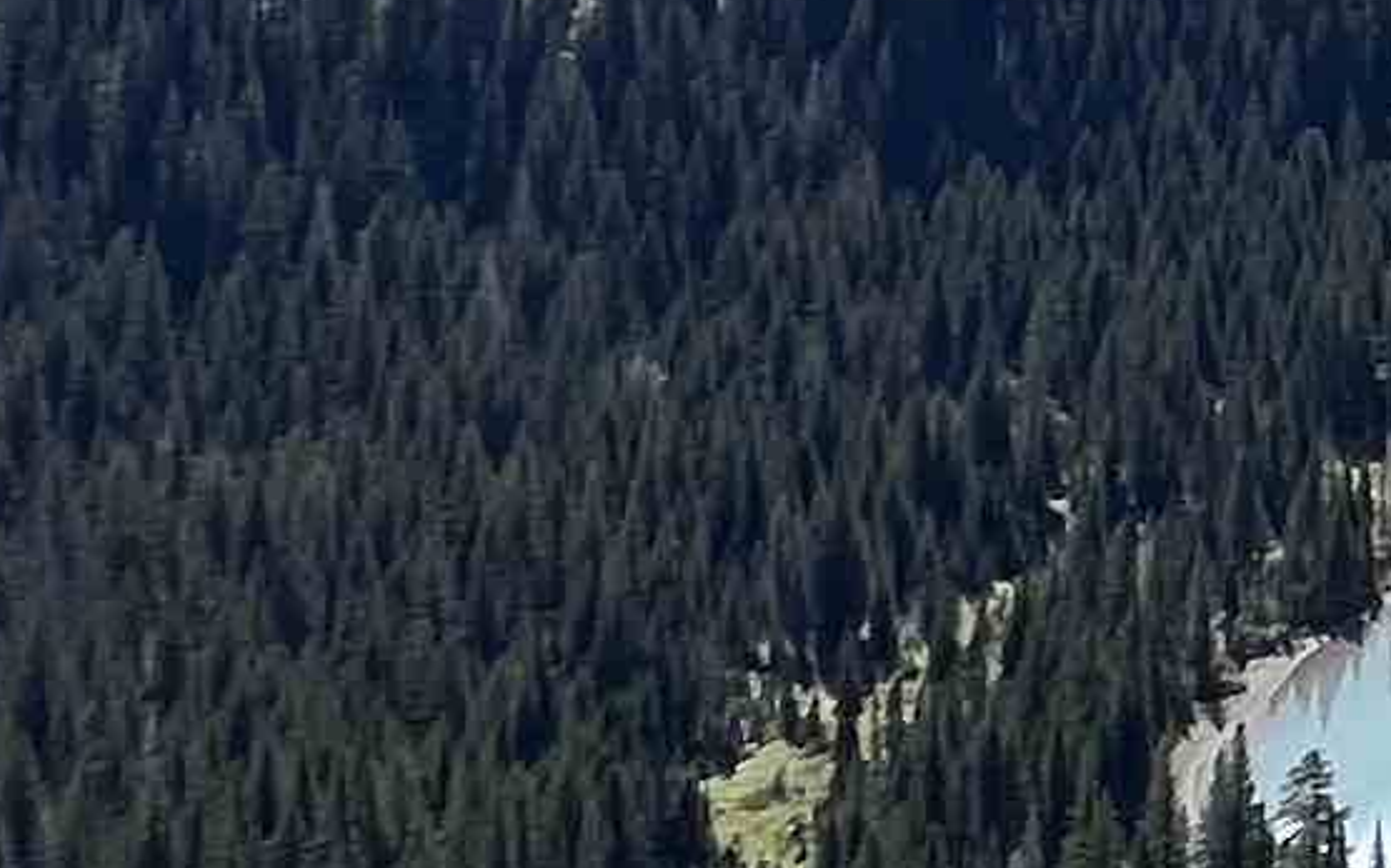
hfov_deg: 11.9
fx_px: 3789
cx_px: 4048
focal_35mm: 100
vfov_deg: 12.1
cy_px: -660
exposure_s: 1/1248
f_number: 1.8
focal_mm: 1.57
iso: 32
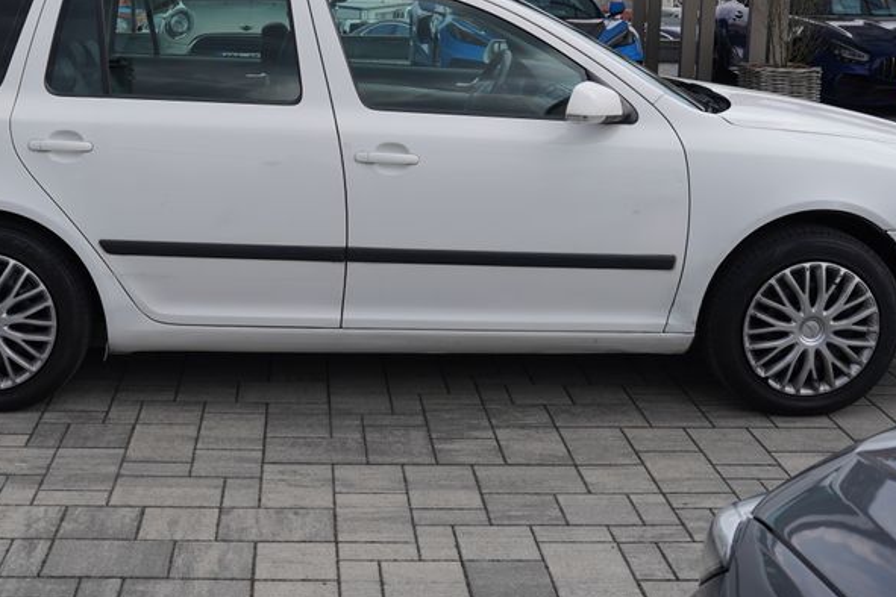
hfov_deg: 37.9
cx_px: 331
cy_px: 199
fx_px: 1294
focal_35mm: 52
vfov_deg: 25.9
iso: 100
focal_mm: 30
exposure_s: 1/250
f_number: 8
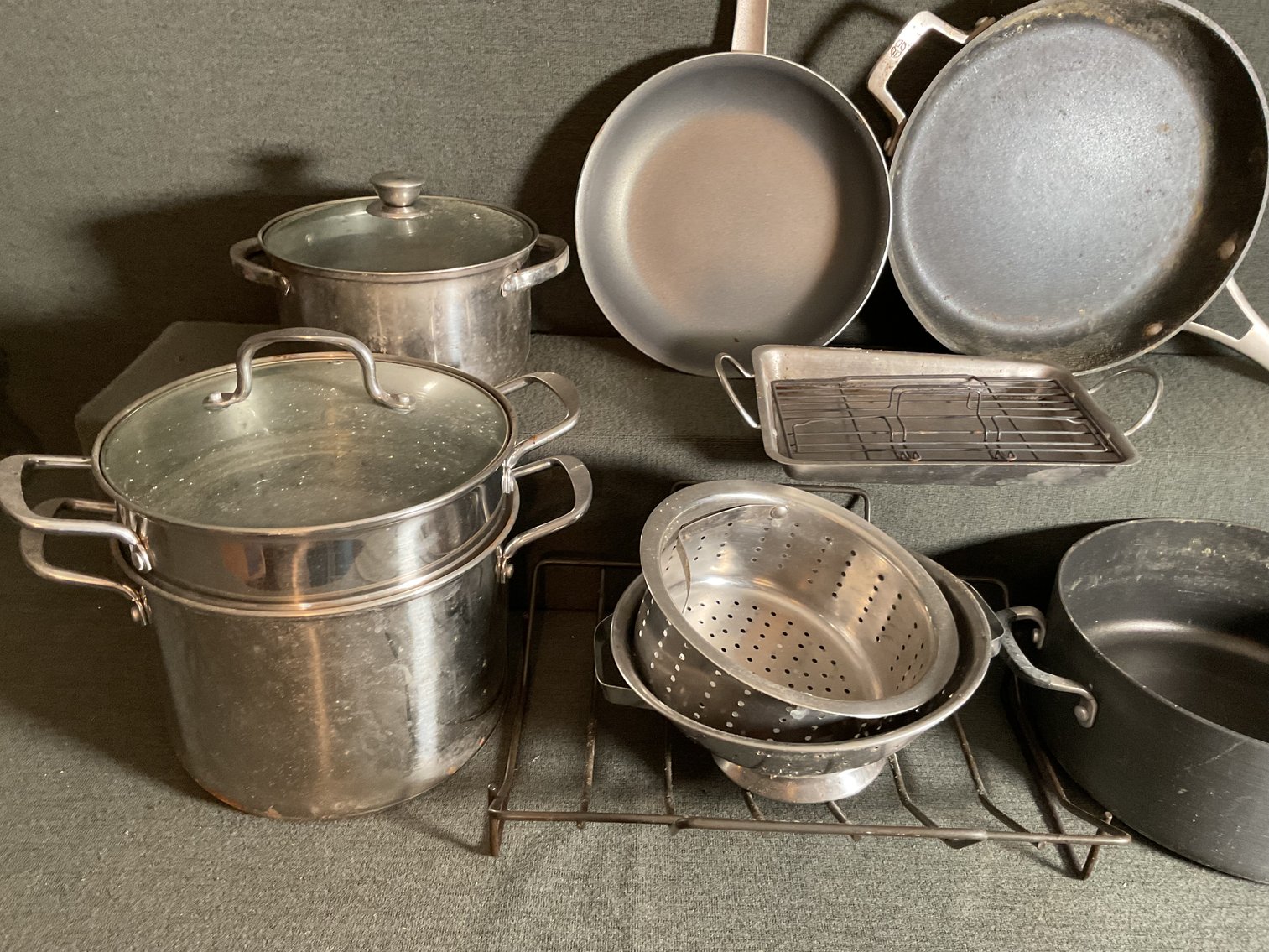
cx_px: 634
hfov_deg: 61.7
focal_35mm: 29
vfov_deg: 48.2
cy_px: 476
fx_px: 1063
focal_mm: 3
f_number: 1.8
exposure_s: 1/60
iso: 250
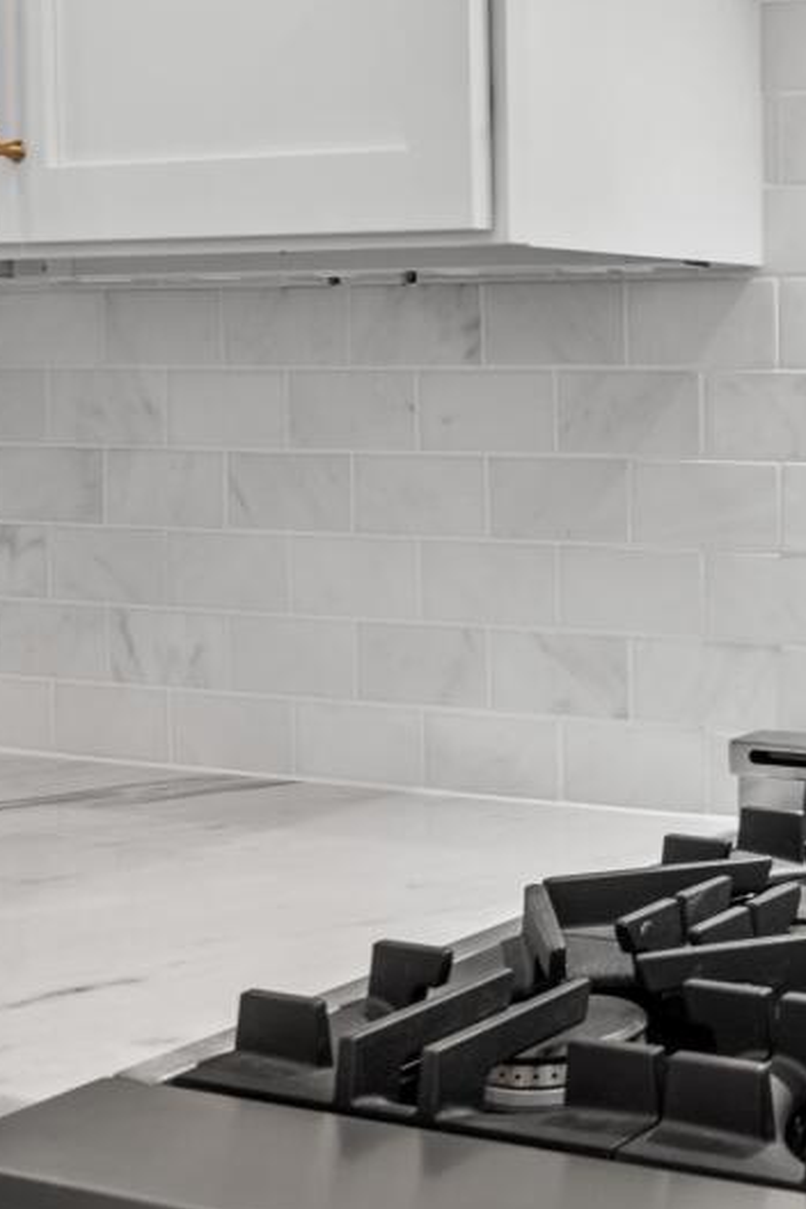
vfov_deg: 37.4
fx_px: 1780
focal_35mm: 53
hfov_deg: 21.4
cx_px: 1217
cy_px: 689
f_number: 6.7
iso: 400
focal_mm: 14
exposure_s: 1/15
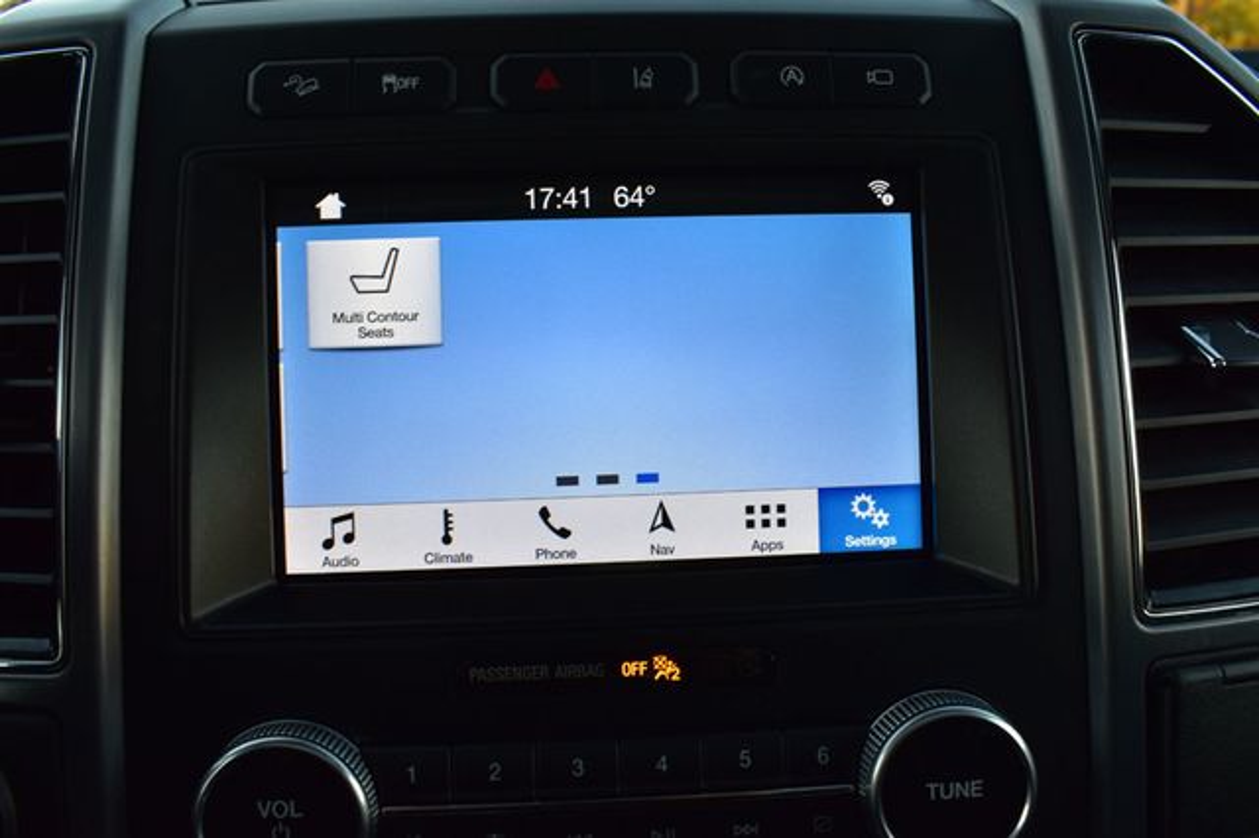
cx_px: 630
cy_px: 419
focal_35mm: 30
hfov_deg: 62.0
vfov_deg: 43.6
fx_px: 1049
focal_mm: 20
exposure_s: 1/60
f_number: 8
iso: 400
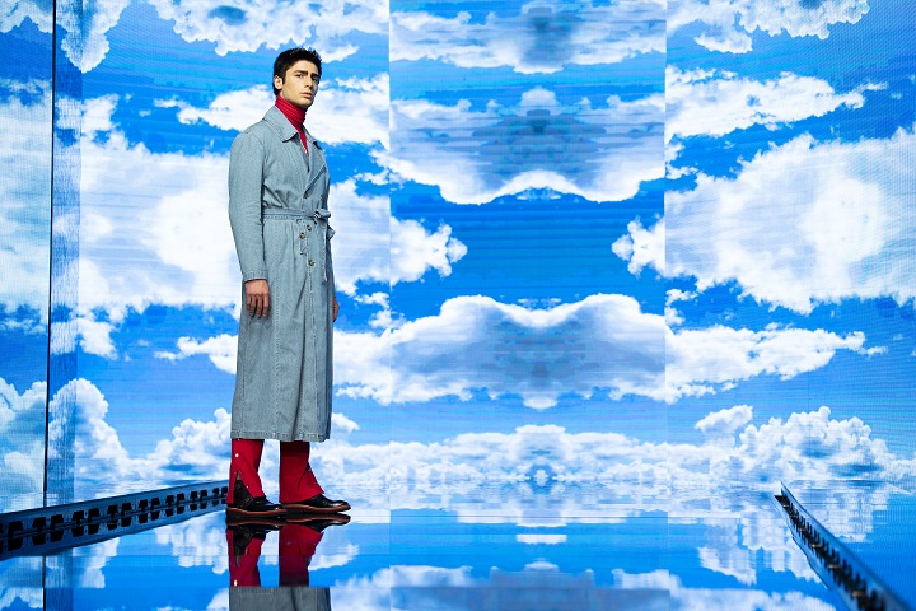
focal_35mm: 85
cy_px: 306
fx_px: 2163
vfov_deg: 16.1
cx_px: 458
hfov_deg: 23.9
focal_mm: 85
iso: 800
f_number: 2.5
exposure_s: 1/200
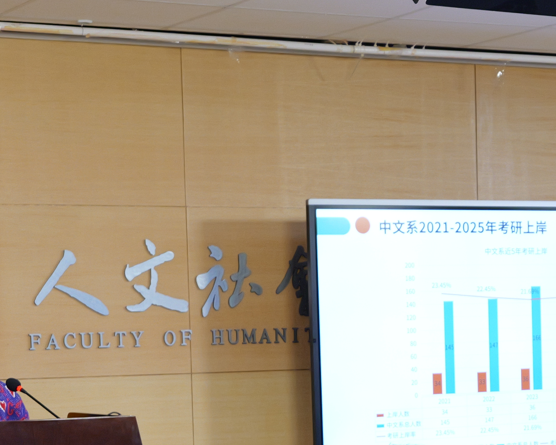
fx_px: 2057
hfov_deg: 15.1
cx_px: 553
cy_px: 474
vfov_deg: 12.2
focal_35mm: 125
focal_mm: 40
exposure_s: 1/50
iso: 1600
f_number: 6.3
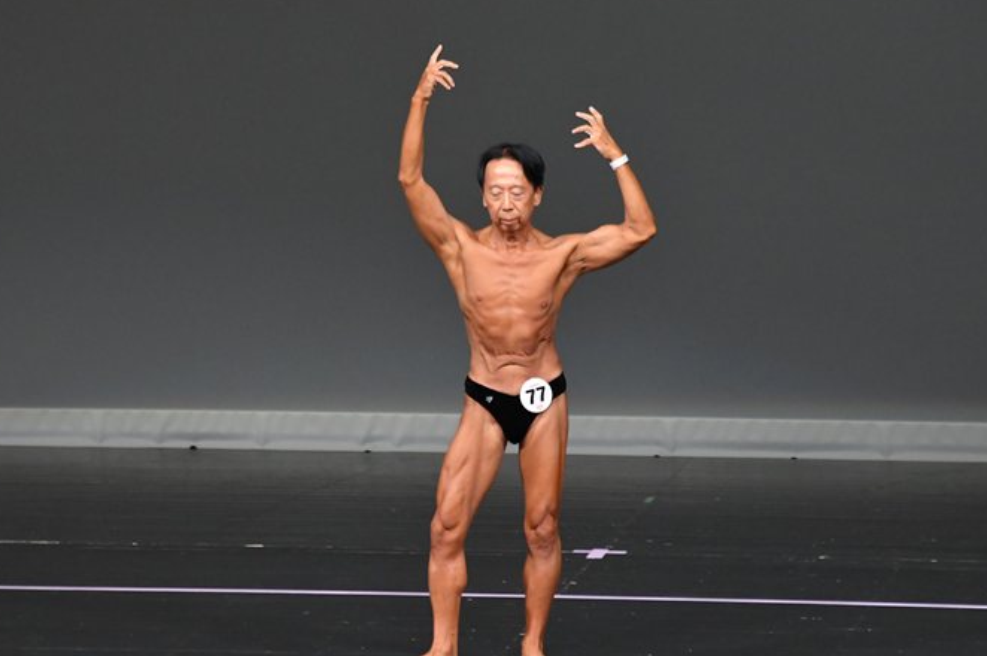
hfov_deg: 5.6
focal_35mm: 369
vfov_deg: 3.7
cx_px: 460
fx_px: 10107
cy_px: 327
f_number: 5.6
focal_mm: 210
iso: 4000
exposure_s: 1/400
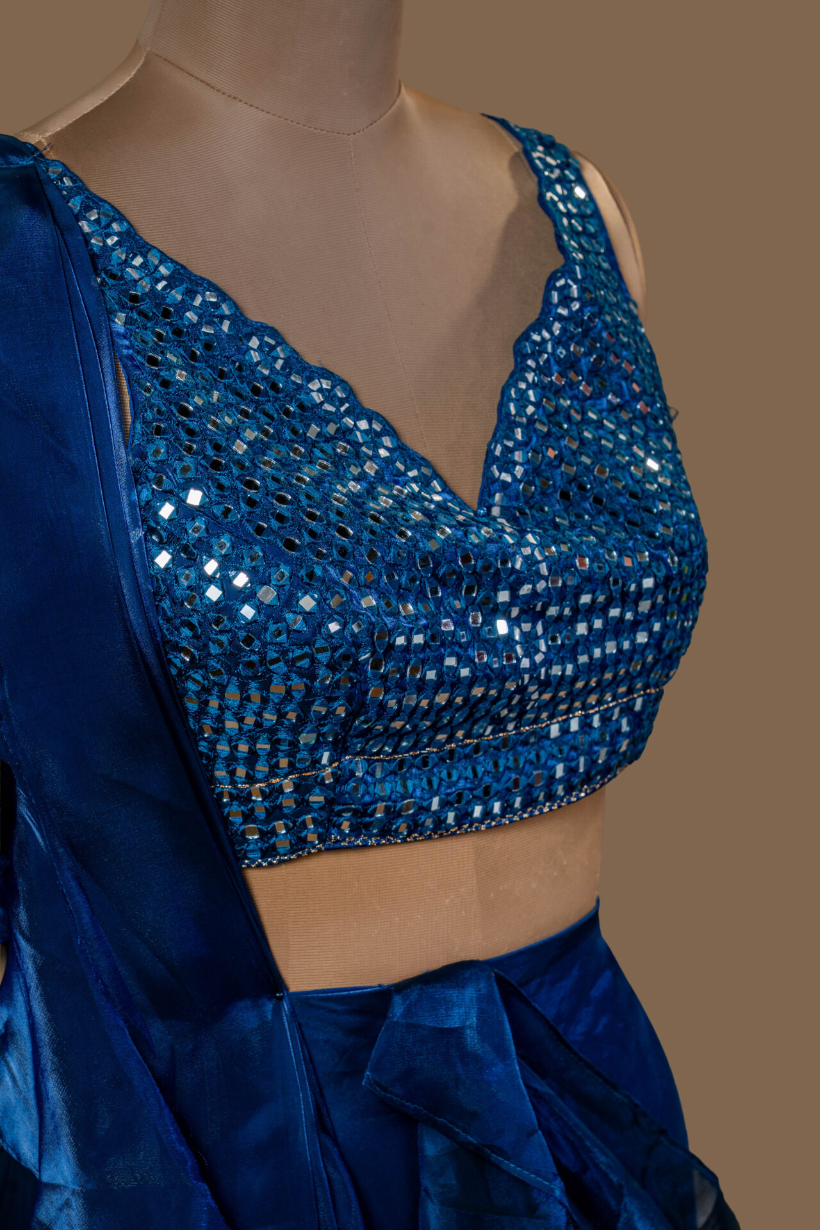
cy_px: 615
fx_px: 2870
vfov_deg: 24.2
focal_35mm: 84
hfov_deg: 16.3
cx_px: 410
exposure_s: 1/100
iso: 100
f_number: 8
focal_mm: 84
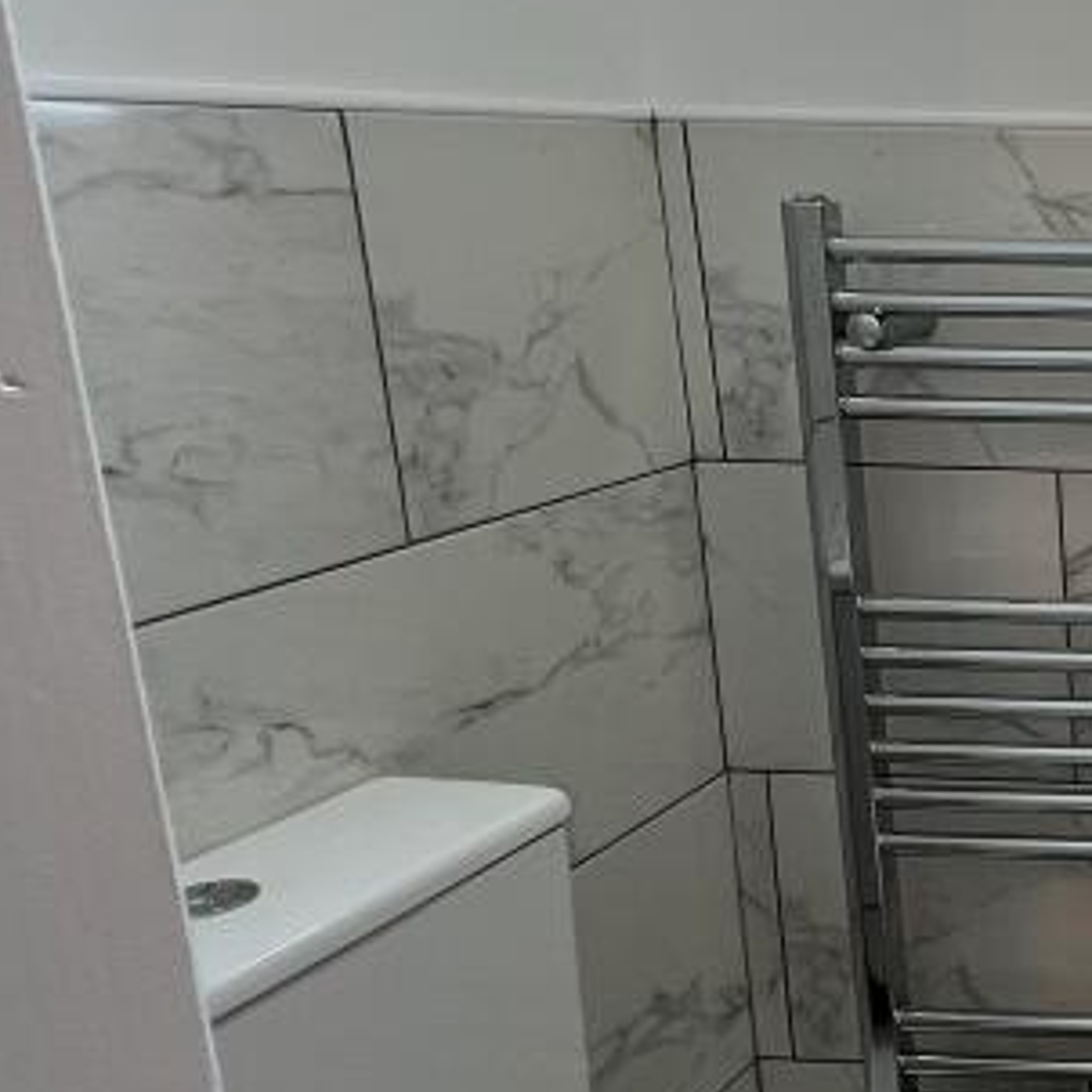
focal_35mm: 39
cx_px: 1674
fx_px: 1392
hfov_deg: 27.6
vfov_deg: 42.7
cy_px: 474
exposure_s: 1/100
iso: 80
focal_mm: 1.57
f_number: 1.8
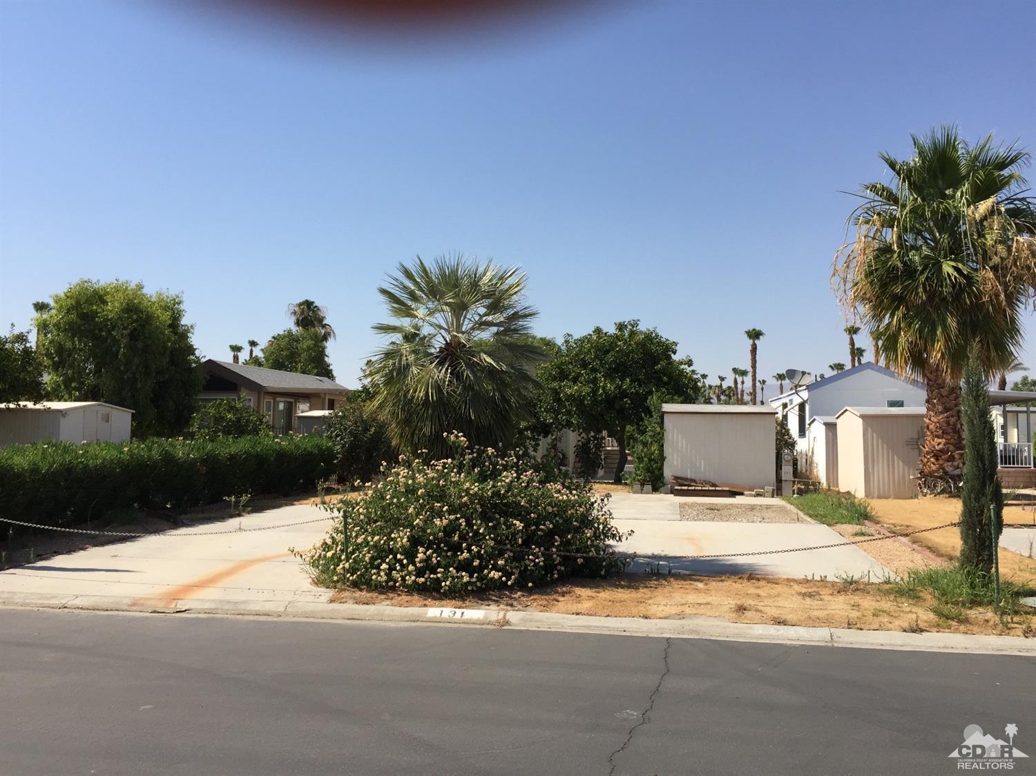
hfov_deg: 61.7
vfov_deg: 48.2
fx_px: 868
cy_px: 388
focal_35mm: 29
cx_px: 518
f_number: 2.2
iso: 32
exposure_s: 1/2475
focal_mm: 4.15
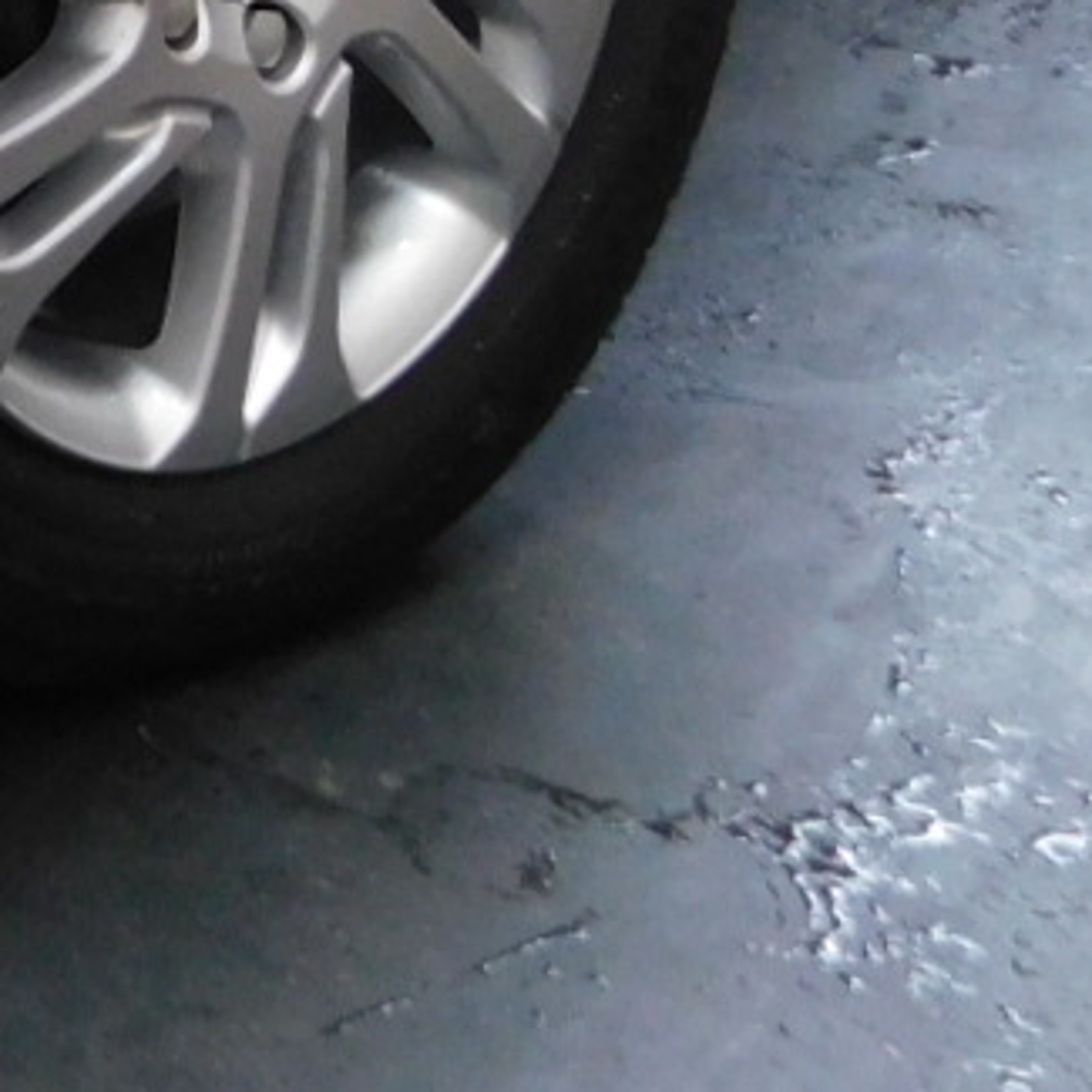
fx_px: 3569
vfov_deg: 15.8
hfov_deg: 14.5
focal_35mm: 100
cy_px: -612
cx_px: -1075
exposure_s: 1/20
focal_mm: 4
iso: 400
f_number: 3
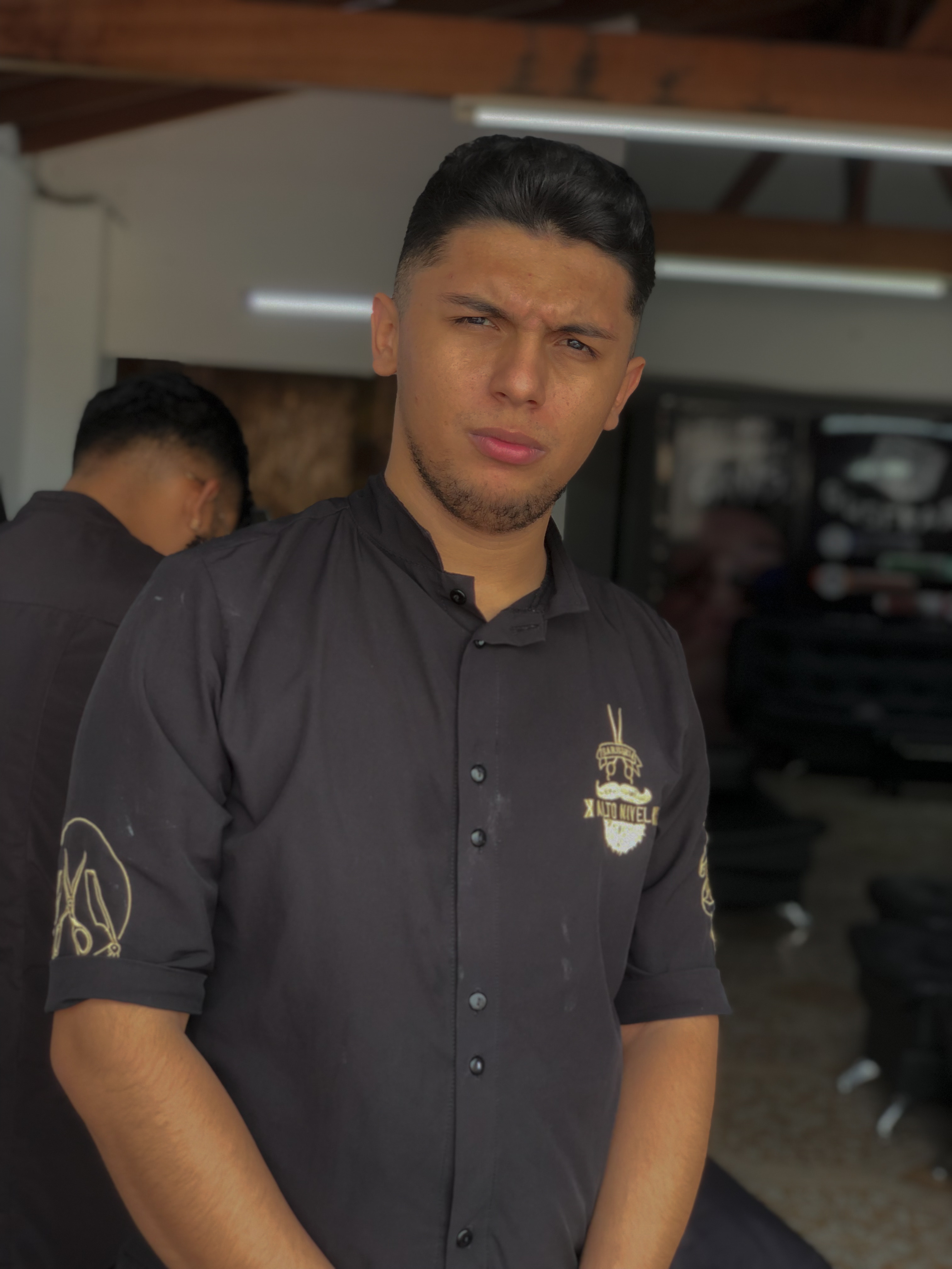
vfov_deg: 36.8
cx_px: 476
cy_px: 634
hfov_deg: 28.0
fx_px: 1907
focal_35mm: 52
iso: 20
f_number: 2.4
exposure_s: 1/60
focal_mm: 6
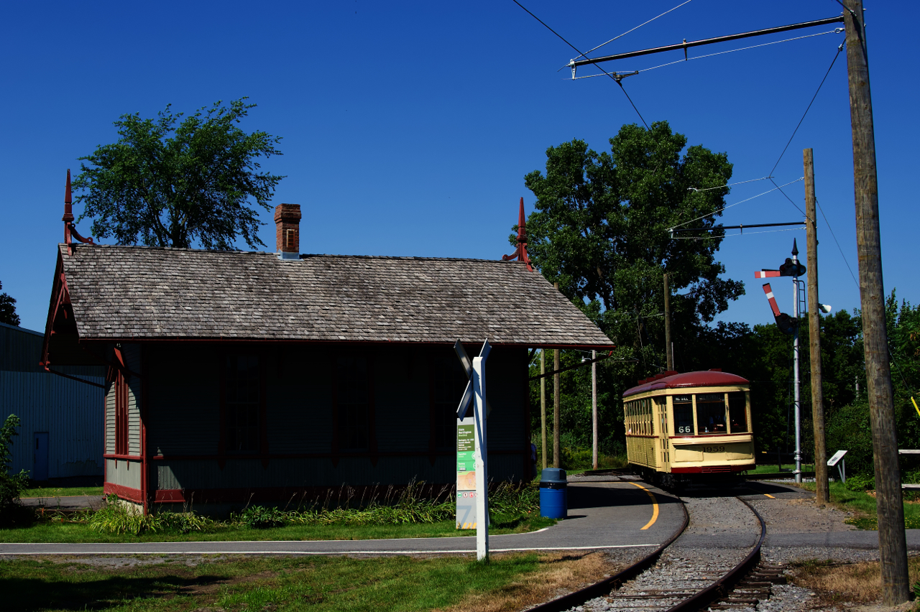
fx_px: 1073
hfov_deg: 46.4
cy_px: 306
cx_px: 460
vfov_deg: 31.9
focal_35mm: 42
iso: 250
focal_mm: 42
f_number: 8
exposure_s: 1/640
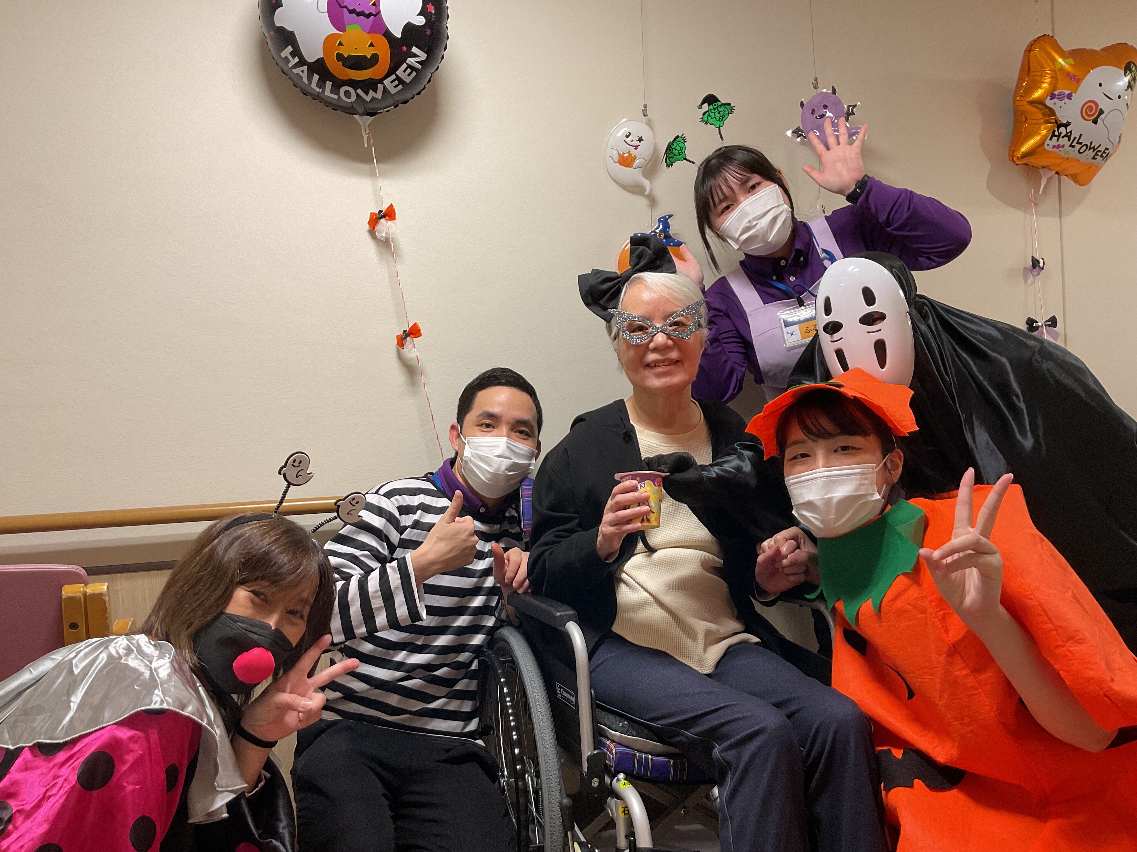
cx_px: 568
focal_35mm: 29
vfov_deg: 48.2
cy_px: 426
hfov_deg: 61.7
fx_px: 953
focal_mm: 3
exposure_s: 1/60
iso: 80
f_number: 1.8
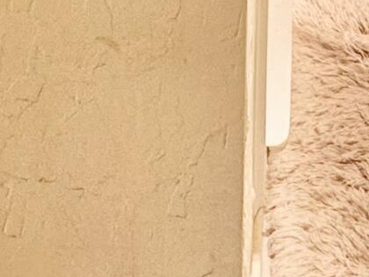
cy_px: -507
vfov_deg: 10.9
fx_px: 1066
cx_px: 250
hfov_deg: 19.6
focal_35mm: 100
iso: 80
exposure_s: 1/120
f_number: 2.2
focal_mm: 2.22
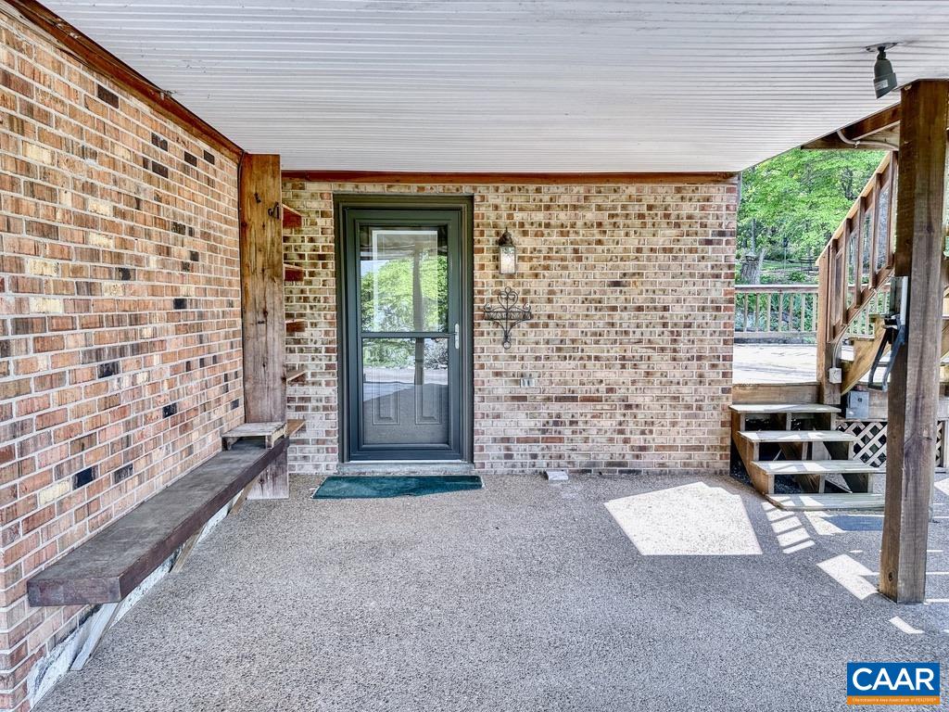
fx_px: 658
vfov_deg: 56.8
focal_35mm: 24
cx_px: 474
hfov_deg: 71.6
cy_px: 356
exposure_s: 1/426
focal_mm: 6.86
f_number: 1.78
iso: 80
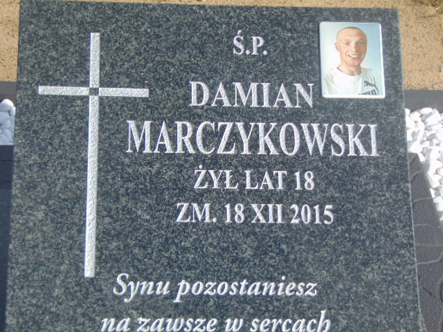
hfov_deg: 18.2
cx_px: 222
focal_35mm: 108
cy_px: 166
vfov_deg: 13.7
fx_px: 1382
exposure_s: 1/800
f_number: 3.9
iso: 80
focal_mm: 19.4
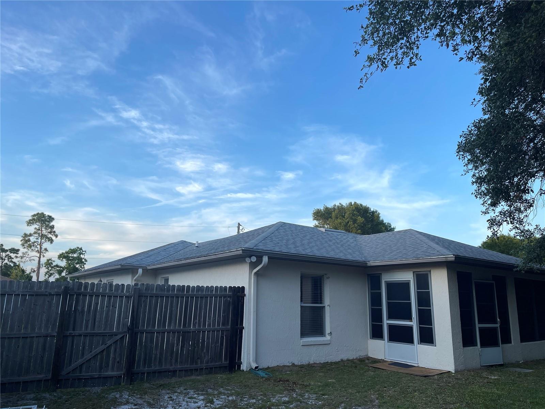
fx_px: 394
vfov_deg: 54.9
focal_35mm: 25
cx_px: 272
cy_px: 204
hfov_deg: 69.4
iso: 32
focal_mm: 5.1
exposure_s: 1/1003
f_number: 1.6
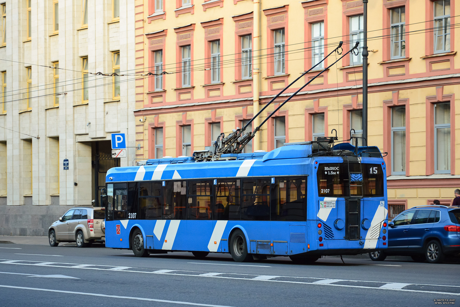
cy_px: 154
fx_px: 1342
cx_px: 230
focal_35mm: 105
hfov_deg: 19.5
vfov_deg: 13.0
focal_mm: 70
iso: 800
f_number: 5.6
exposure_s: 1/400
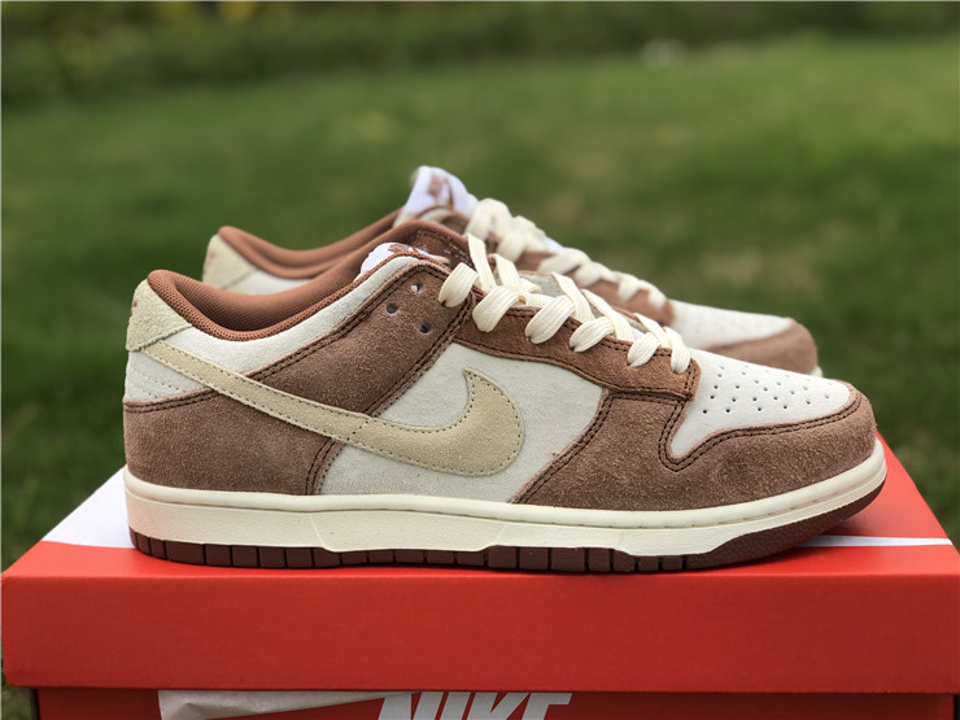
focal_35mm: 52
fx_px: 1442
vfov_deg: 28.0
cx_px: 480
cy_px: 360
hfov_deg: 36.8
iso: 16
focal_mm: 6
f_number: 2.4
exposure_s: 1/312
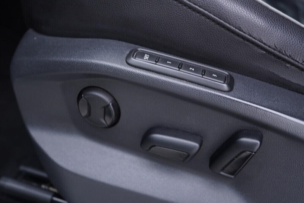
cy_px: 102
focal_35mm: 36
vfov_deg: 36.9
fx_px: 304
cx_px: 152
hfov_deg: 53.1
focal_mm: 24
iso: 250
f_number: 2.8
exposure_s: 1/40
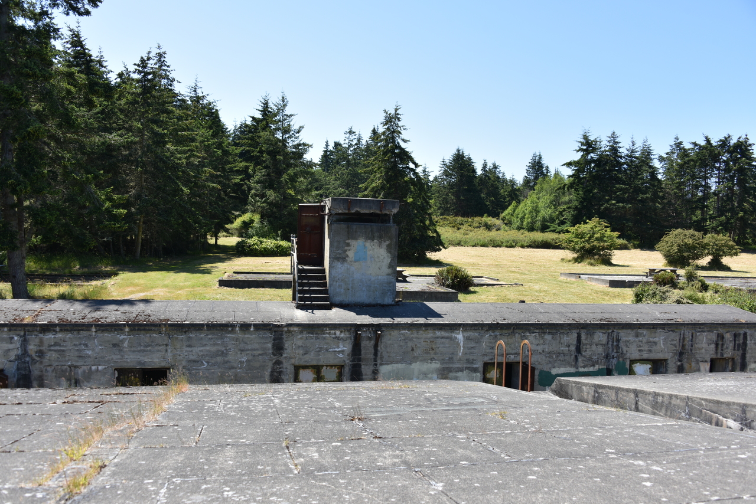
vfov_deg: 46.4
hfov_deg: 65.5
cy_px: 252
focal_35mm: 28
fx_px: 588
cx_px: 378
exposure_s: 1/200
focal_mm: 28
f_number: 7.1
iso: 100
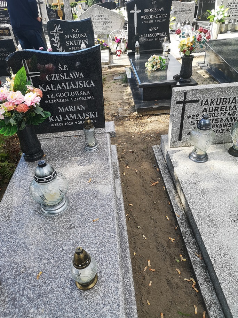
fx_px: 248
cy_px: 159
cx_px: 119
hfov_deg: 51.4
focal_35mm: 27
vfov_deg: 65.3
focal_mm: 5.58
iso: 50
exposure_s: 1/559
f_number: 1.8
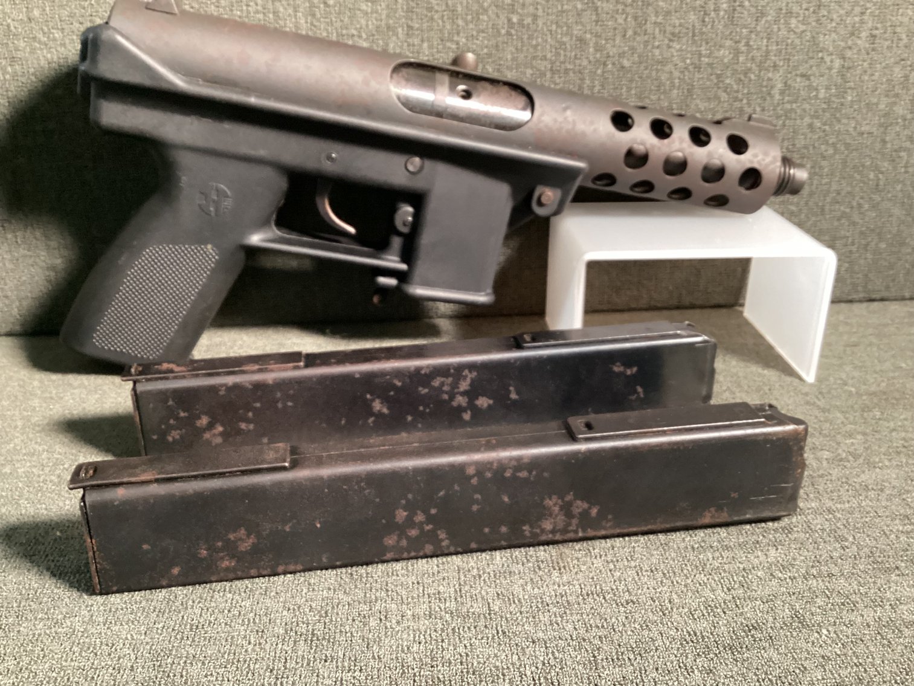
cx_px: 457
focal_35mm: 31
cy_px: 343
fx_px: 819
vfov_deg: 45.4
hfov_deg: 58.3
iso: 400
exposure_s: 1/30
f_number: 2.4
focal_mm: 3.3
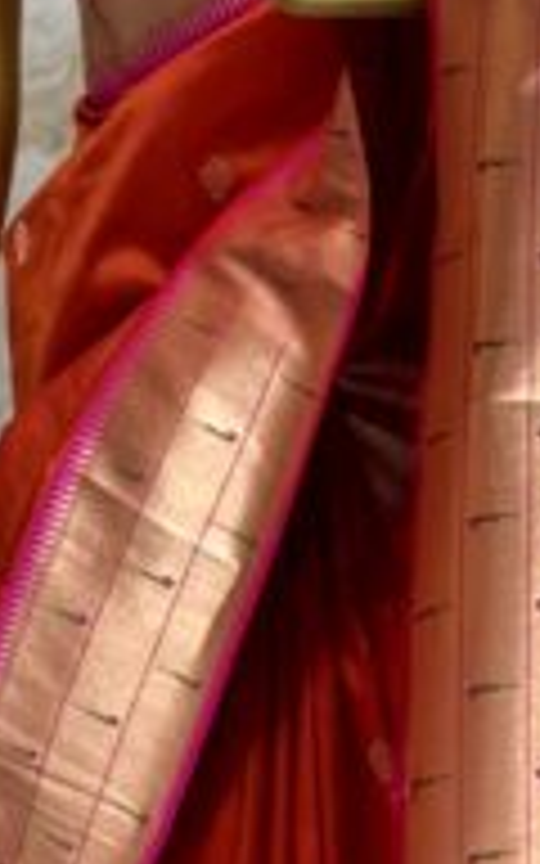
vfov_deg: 18.0
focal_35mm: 115
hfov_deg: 11.3
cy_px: 630
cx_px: 518
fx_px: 2708
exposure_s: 1/100
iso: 80
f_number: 1.6
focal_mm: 5.96
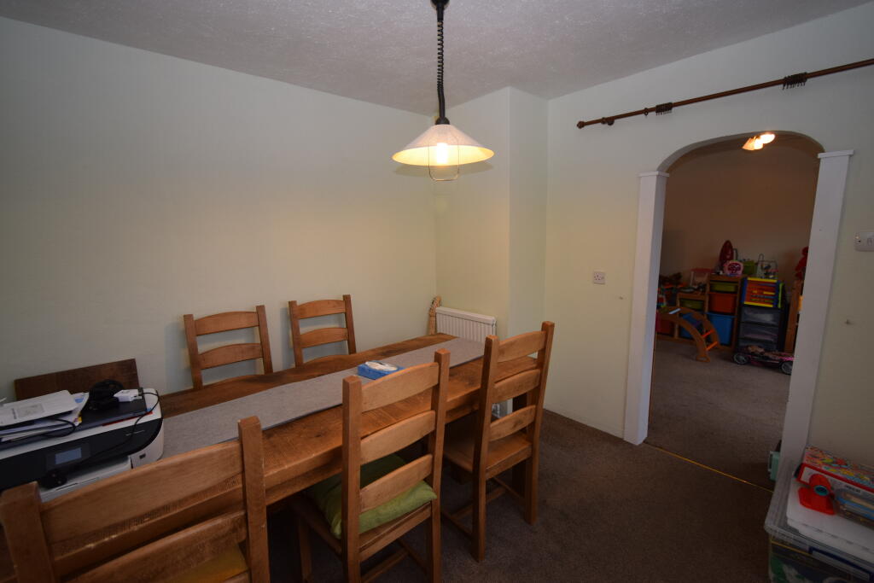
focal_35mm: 15
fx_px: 364
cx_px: 437
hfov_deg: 100.4
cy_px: 292
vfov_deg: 77.3
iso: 800
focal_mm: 10
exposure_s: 1/100
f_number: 5
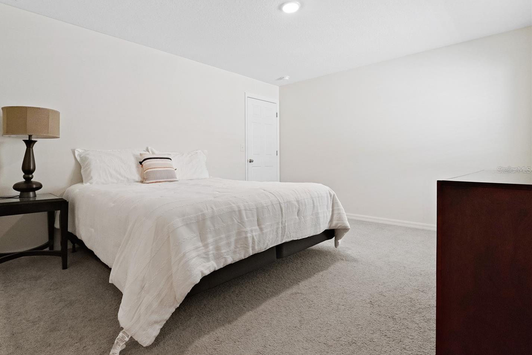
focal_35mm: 19
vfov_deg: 65.7
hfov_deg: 87.8
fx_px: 274
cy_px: 170
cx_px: 233
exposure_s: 1/60
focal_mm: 11
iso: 800
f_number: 5.6
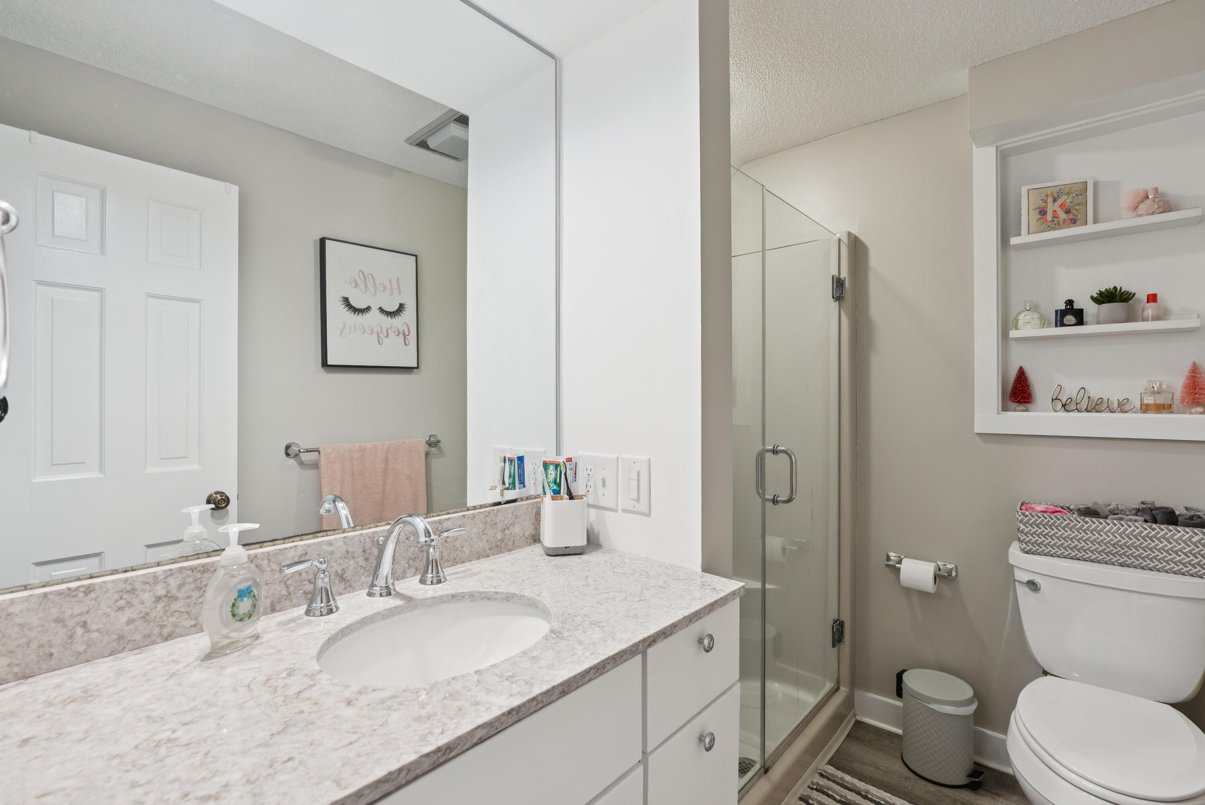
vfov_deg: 73.8
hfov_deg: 96.7
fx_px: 536
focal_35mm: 16
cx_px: 602
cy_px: 402
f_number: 7.1
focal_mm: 16
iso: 320
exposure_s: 1/15
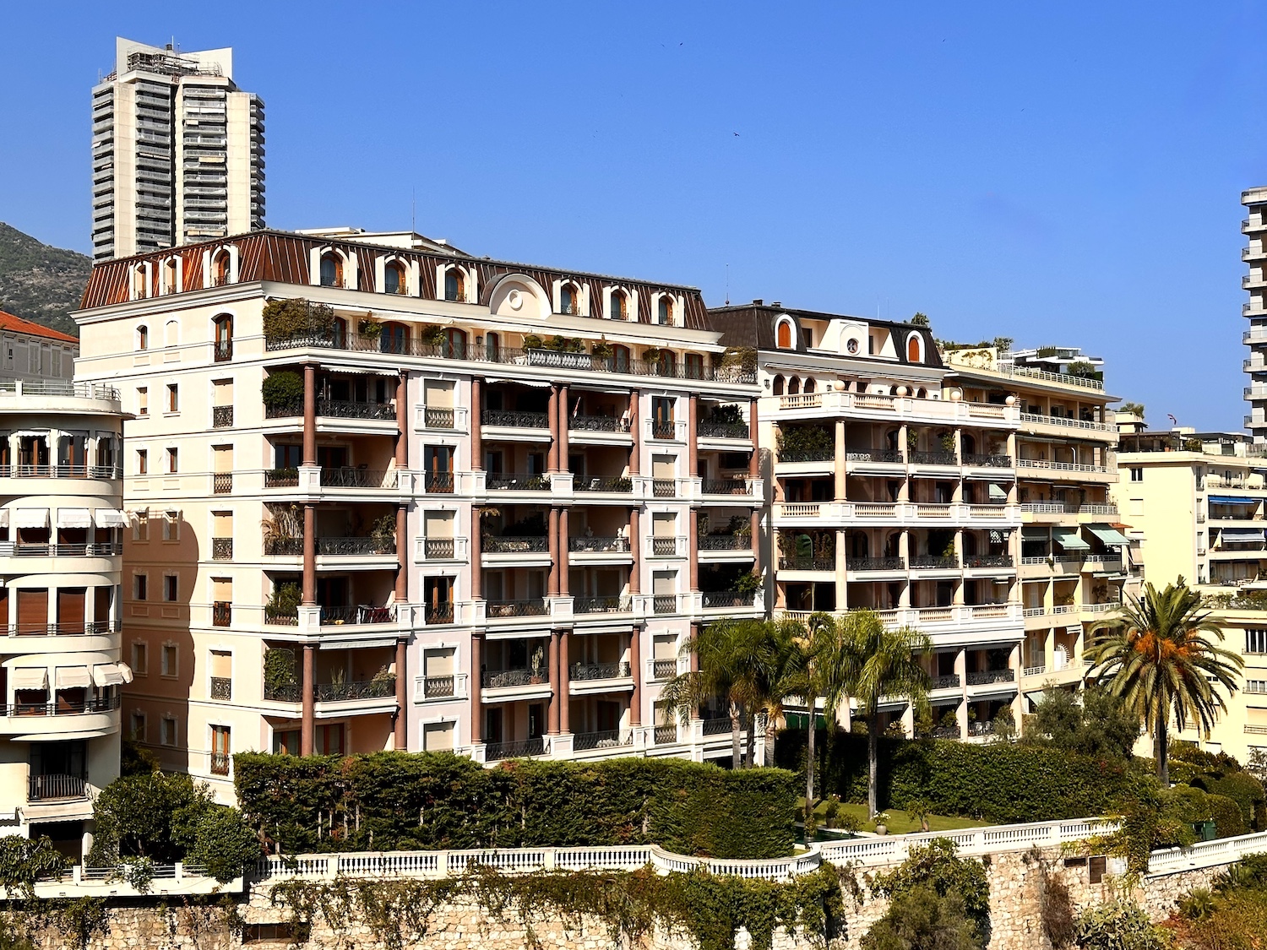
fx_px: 1757
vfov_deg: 30.3
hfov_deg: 39.7
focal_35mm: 48
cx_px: 634
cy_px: 475
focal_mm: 6.86
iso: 64
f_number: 1.78
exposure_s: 1/7634
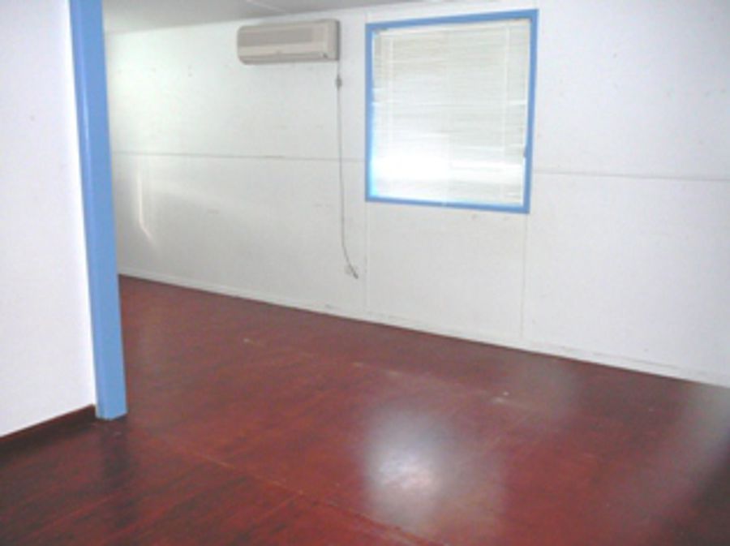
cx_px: 365
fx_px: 737
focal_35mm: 35
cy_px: 273
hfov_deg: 52.7
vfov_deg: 40.6
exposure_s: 1/30
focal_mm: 5.2
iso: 250
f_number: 2.8
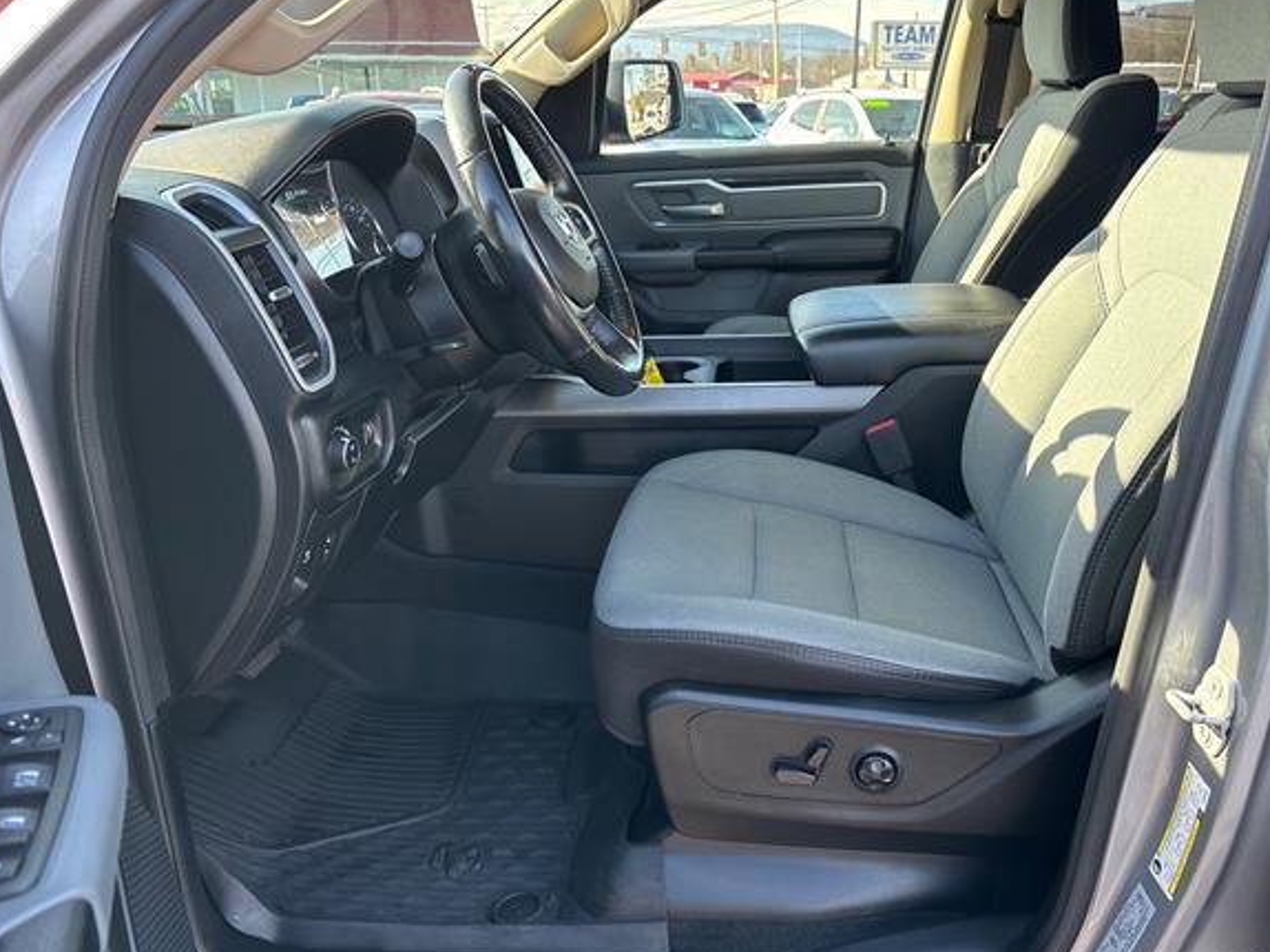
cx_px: 684
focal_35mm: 29
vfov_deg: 48.2
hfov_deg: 61.6
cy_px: 467
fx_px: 1064
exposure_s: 1/161
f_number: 1.6
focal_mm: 5.96
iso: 64
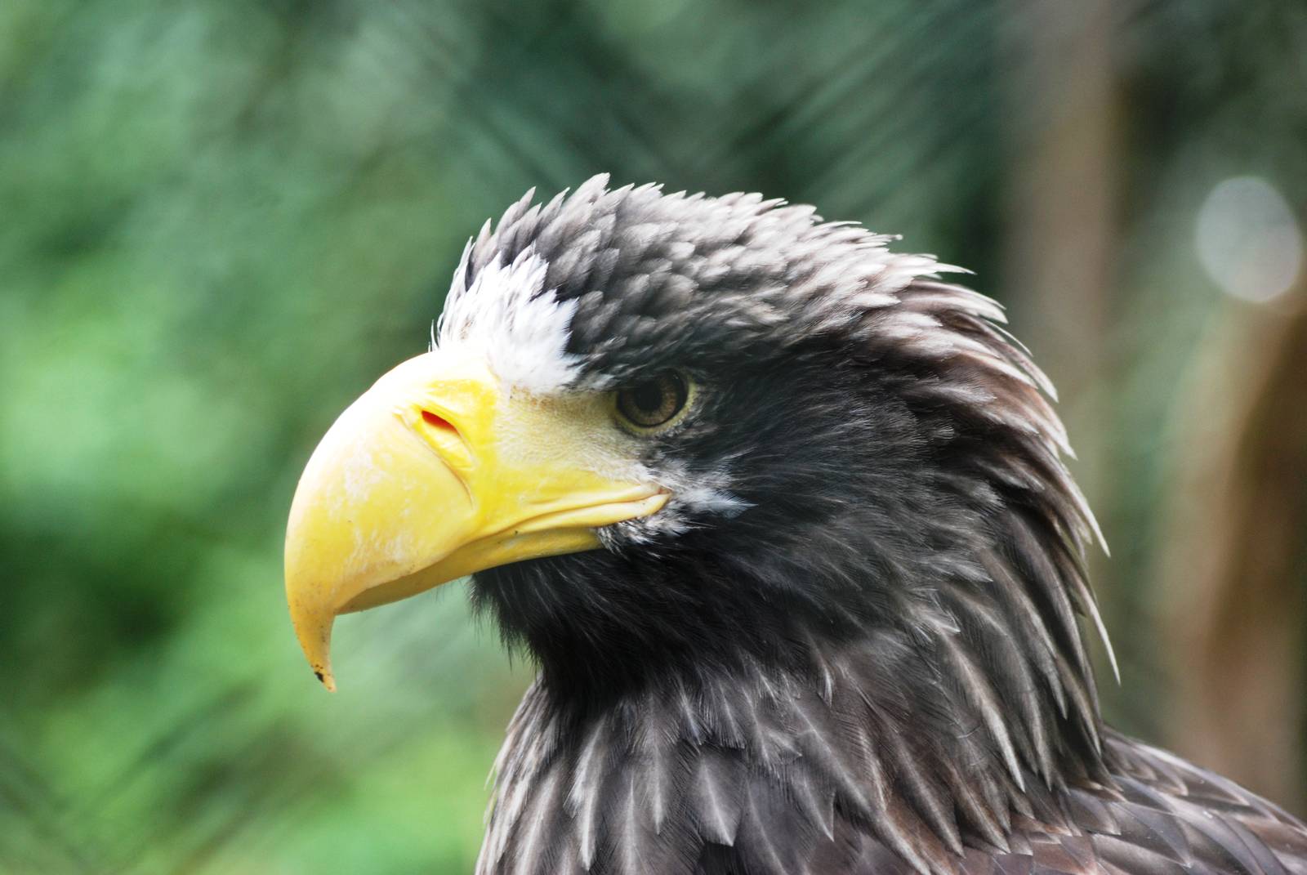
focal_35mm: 225
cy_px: 438
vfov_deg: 6.1
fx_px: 8178
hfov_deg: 9.1
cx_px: 654
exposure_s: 1/80
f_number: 4.5
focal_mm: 150
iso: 400
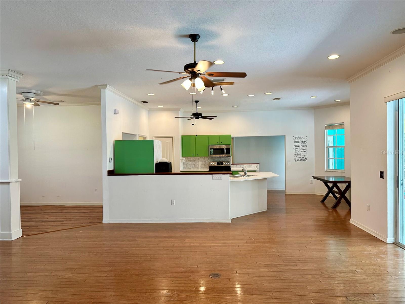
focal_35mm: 24
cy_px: 152
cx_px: 202
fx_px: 281
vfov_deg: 56.8
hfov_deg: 71.6
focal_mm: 6.86
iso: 160
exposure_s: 1/120
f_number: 1.78
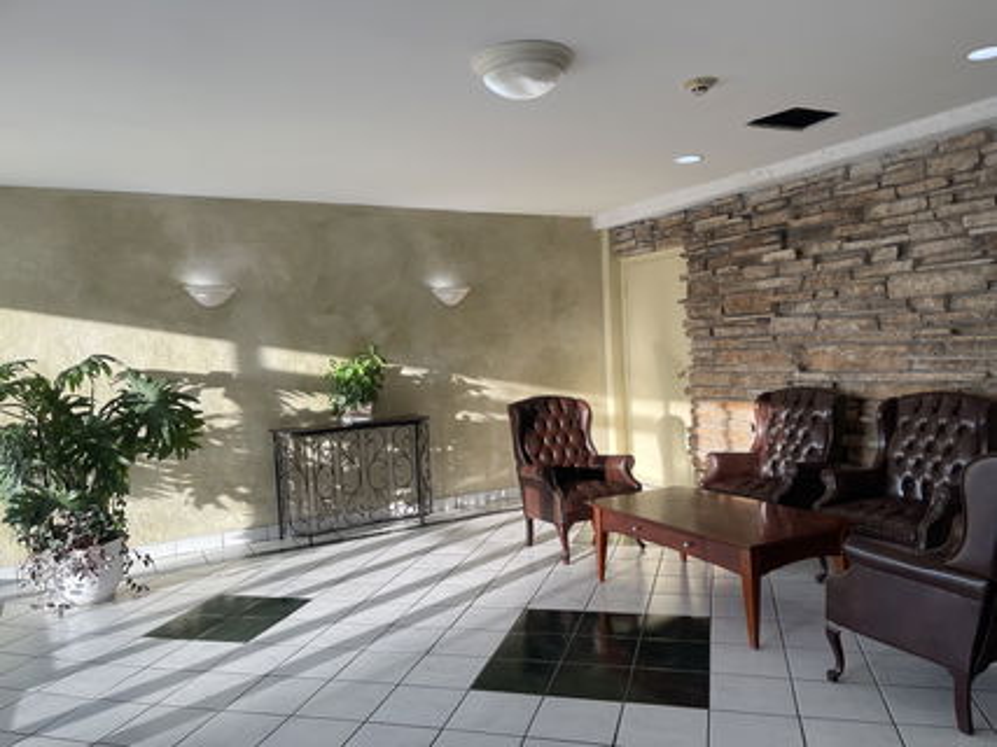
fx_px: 720
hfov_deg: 69.4
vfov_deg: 54.9
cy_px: 374
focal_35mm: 25
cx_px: 498
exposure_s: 1/315
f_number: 1.6
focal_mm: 5.1
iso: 32
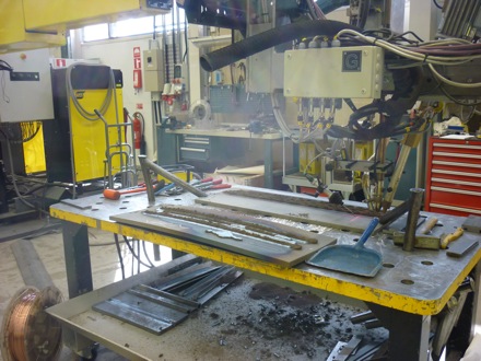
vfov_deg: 42.9
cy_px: 180
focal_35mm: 33
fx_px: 459
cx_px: 240
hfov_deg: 55.4
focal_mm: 5.5
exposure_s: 1/30
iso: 160
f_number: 2.8
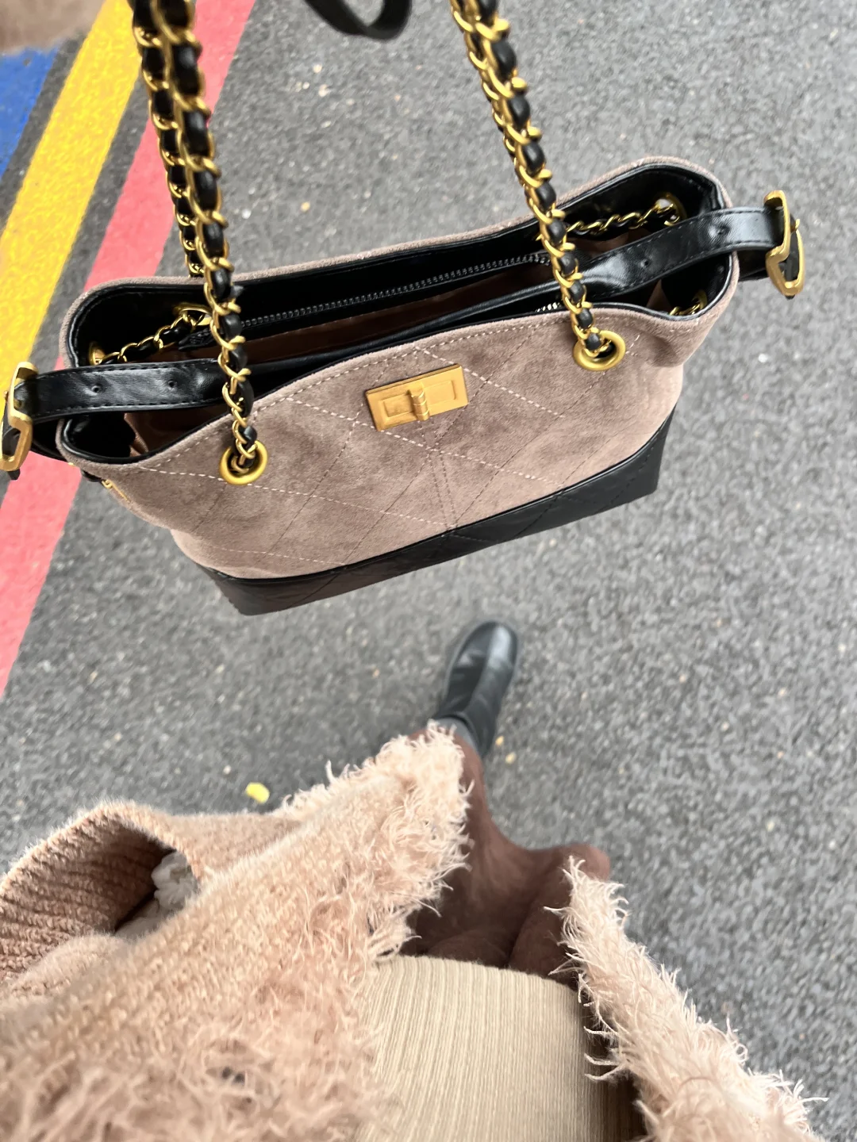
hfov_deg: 53.1
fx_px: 858
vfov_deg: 67.3
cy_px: 571
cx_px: 428
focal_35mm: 26
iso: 125
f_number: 1.6
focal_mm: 5.1
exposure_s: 1/121
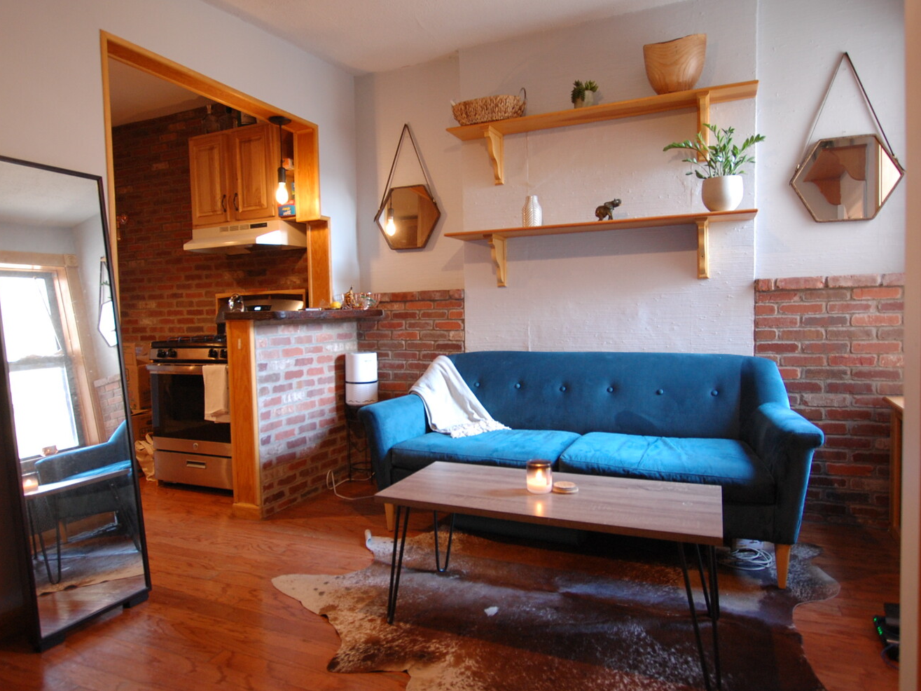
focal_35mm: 23
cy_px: 343
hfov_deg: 73.9
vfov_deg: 58.9
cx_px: 438
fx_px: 612
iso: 800
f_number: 3.5
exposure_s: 1/25
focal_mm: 14
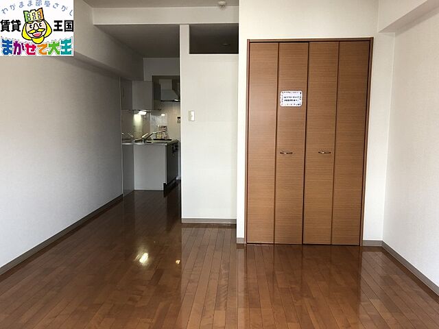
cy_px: 164
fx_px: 355
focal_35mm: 28
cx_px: 220
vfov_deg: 49.7
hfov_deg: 63.4
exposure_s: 1/30
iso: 40
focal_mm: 4
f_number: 1.8
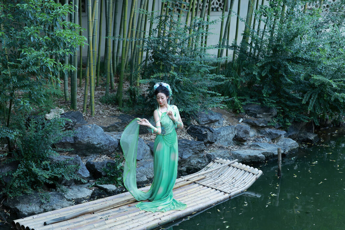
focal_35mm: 70
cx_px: 172
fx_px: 671
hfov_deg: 28.8
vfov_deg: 19.5
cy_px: 115
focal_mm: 70
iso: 500
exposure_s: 1/125
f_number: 2.8
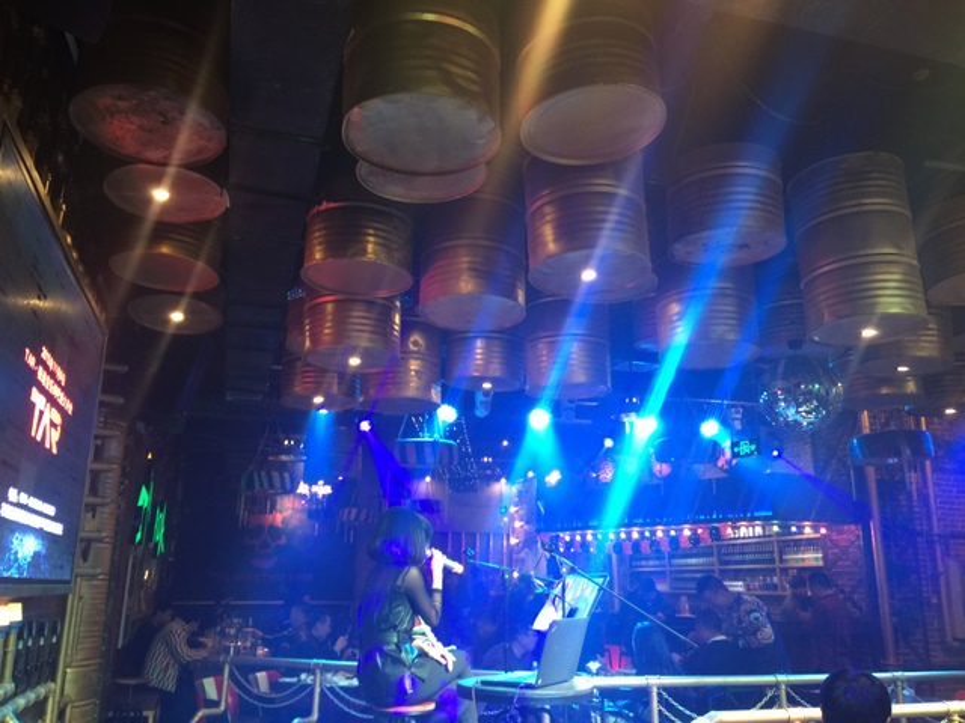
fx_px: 808
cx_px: 482
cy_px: 362
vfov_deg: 48.2
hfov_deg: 61.7
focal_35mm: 29
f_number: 2.2
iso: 64
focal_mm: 4.15
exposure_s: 1/17
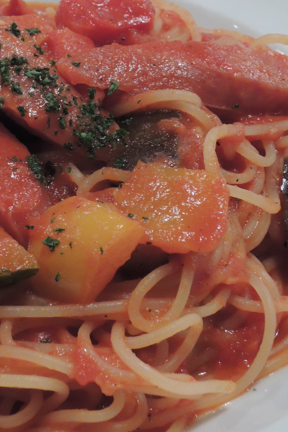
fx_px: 1236
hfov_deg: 13.2
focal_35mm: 103
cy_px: 103
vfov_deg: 19.7
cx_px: 32
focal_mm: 9
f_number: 3.7
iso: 560
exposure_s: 1/15
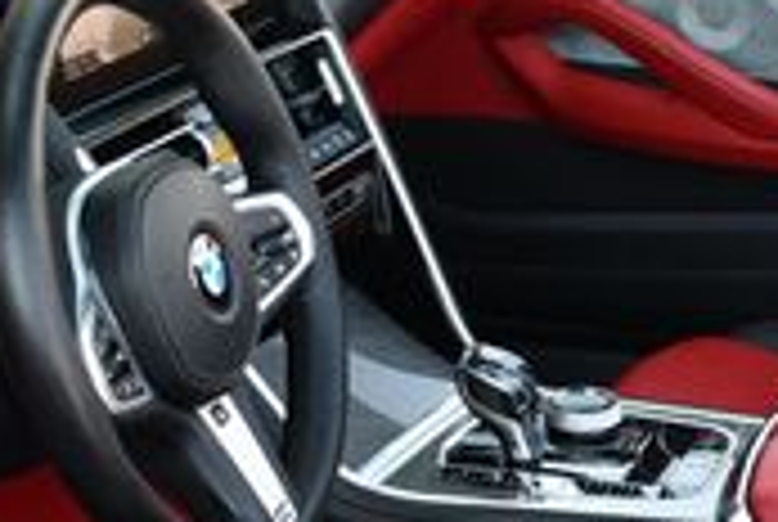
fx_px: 2879
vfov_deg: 10.2
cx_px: 765
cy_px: 621
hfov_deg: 15.1
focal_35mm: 133
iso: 400
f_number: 4
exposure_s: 1/250
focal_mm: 18
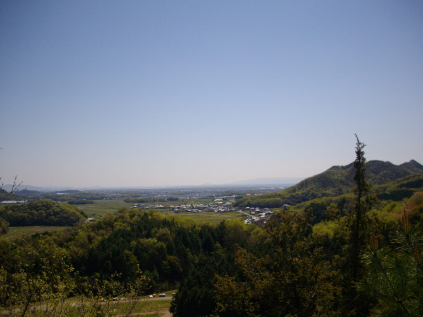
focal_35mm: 37
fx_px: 452
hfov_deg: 50.1
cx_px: 212
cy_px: 158
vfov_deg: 38.7
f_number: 5.6
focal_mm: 6.2
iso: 100
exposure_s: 1/800
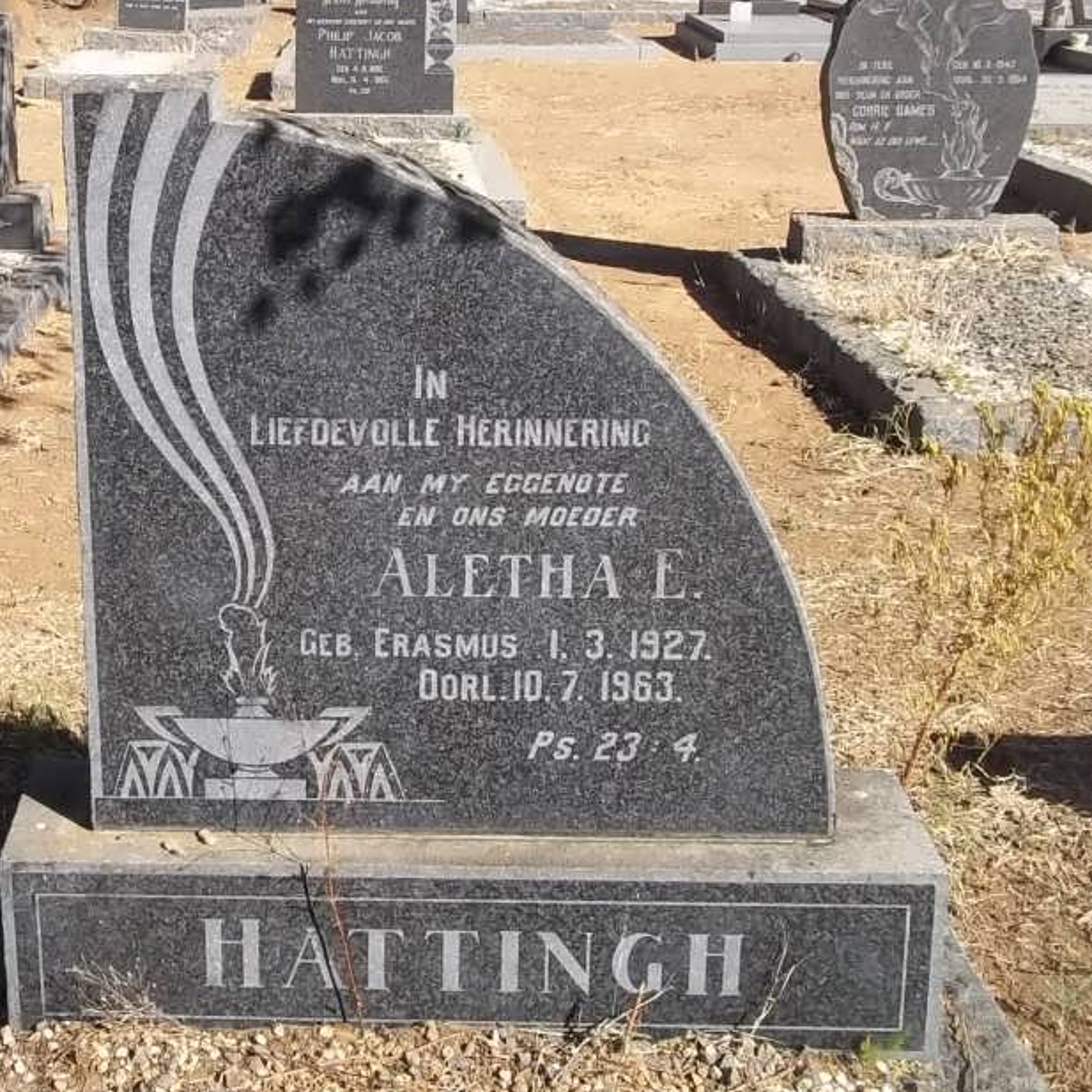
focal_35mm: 55
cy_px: 382
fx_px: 1963
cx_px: 198
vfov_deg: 30.9
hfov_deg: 30.2
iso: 80
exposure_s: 1/320
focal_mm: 5.7
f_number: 5.5
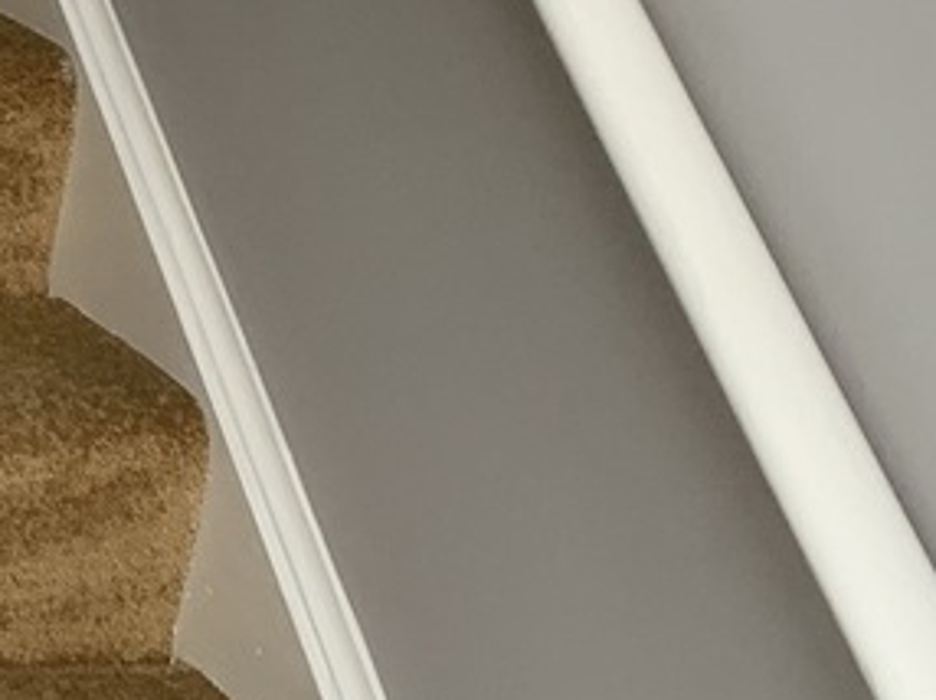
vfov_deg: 11.2
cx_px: -939
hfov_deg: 13.1
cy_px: -3
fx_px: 3539
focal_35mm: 131
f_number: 1.8
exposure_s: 1/121
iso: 80
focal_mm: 4.25
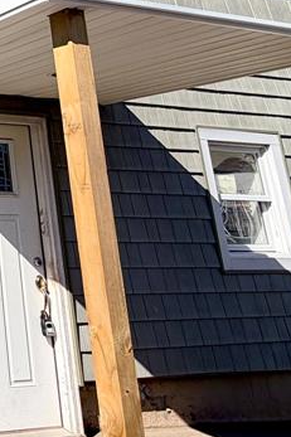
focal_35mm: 43
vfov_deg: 42.9
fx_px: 522
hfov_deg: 20.0
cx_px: -262
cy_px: 74
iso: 20
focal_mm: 2.22
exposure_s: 1/789
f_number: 2.2
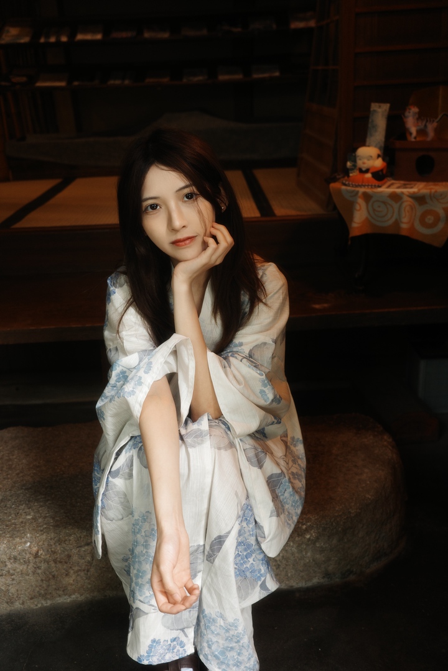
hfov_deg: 33.4
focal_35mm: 40
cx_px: 224
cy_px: 336
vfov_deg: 48.5
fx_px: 747
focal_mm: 26
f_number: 2.8
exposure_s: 1/13
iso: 250
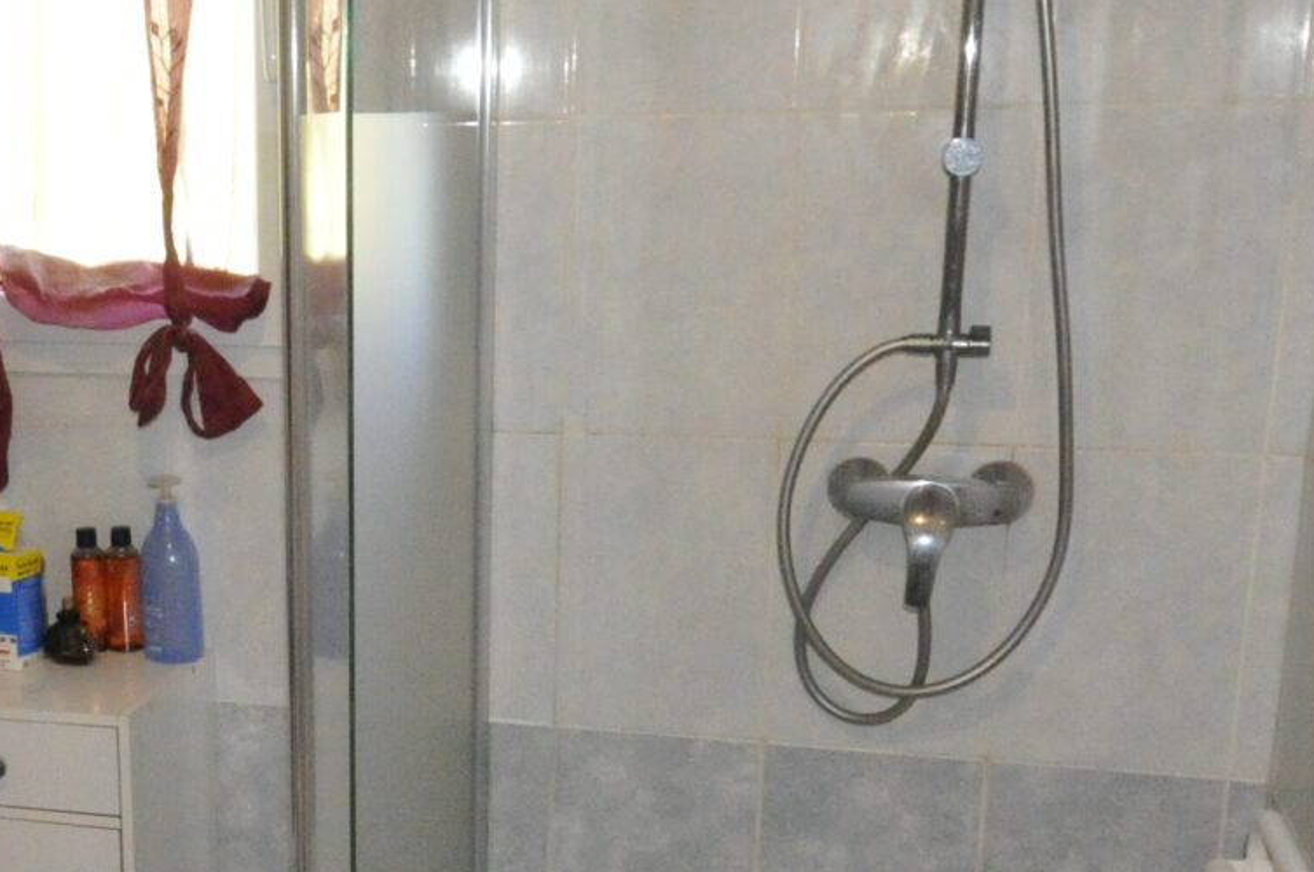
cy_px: 671
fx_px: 1859
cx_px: 234
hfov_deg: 37.3
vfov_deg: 26.0
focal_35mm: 51
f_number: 6.3
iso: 3200
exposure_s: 1/60
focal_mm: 10
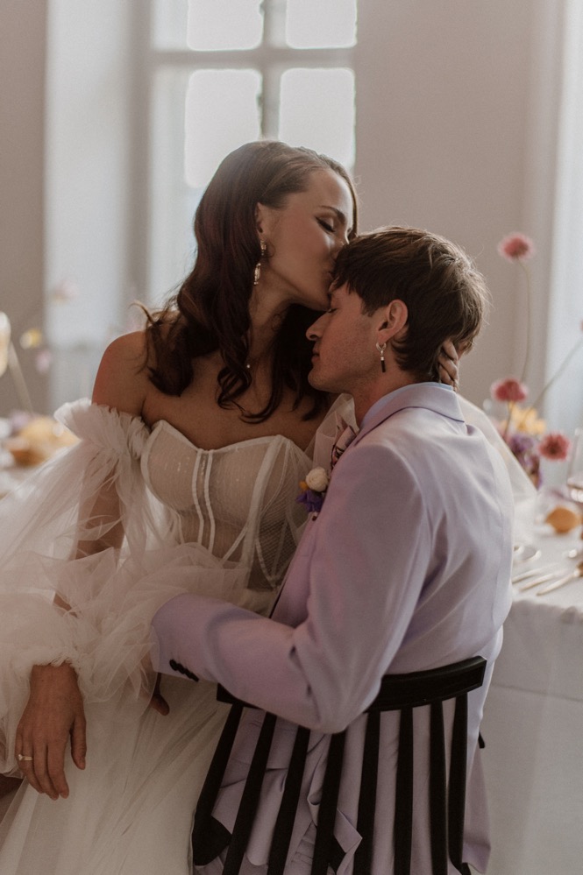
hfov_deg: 23.4
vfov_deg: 34.5
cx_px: 292
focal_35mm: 58
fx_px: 1410
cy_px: 438
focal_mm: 58
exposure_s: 1/250
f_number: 1.4
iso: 320
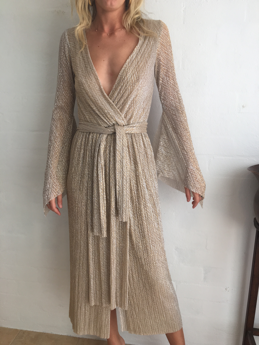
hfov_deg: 48.2
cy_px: 172
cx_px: 130
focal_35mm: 29
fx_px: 289
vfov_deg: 61.7
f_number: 2.2
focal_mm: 4.15
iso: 40
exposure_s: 1/100
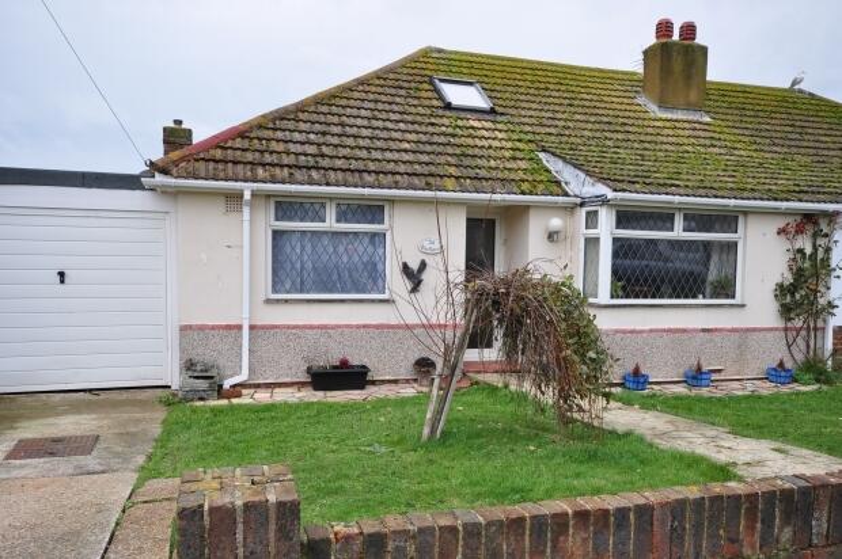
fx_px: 701
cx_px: 421
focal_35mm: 30
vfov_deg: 43.5
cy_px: 280
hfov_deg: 62.0
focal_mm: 20
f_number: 11
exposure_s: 1/40
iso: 200
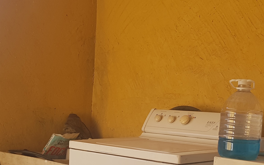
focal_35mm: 69
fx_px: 497
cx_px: 122
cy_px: 135
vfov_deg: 18.7
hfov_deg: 29.8
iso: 50
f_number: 1.7
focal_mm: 4.2
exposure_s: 1/370
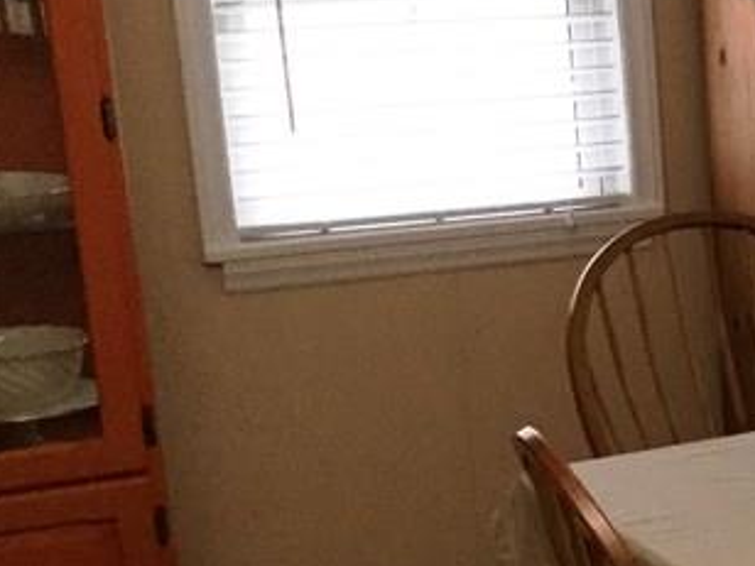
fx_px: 2247
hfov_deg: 17.6
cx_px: 1044
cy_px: 470
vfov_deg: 14.3
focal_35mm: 103
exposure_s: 1/30
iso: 125
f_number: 2.4
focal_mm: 3.3
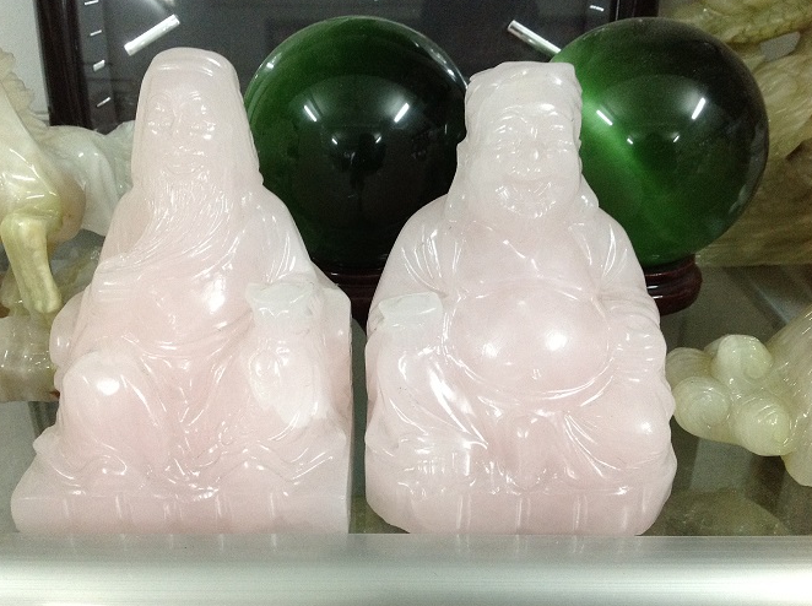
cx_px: 395
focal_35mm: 37
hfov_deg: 50.2
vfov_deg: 38.5
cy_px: 304
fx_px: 866
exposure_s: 1/17
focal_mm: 4.28
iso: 250
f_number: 2.4
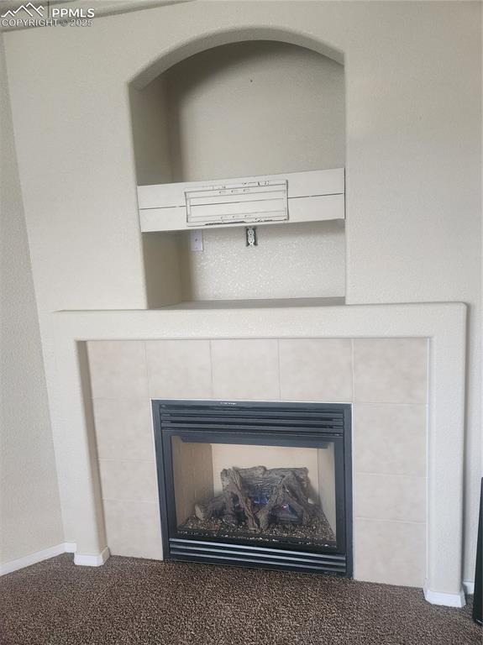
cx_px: 242
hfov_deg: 58.8
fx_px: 428
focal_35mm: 23
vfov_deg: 74.0
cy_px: 322
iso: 640
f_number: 1.8
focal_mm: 5.4
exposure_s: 1/120
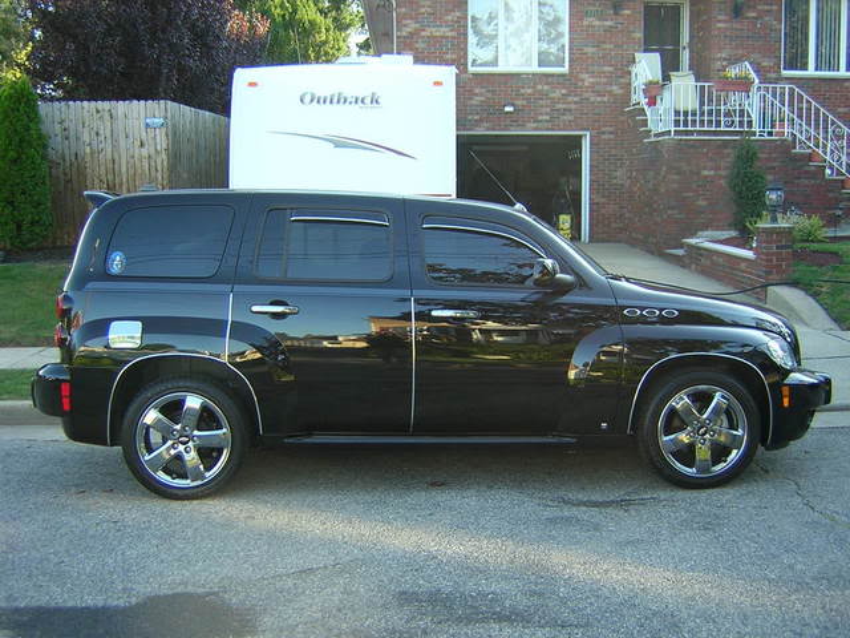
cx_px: 425
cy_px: 319
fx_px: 982
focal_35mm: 40
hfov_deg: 46.8
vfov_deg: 36.0
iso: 100
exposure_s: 1/66.7
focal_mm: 5.2
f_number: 2.7
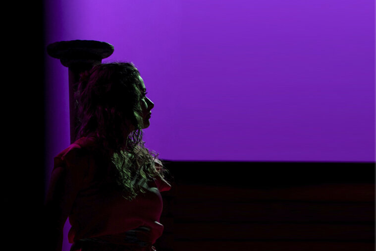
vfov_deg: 9.5
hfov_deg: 14.2
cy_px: 126
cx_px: 188
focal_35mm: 145
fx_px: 1514
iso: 1250
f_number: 3.5
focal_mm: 145
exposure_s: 1/160
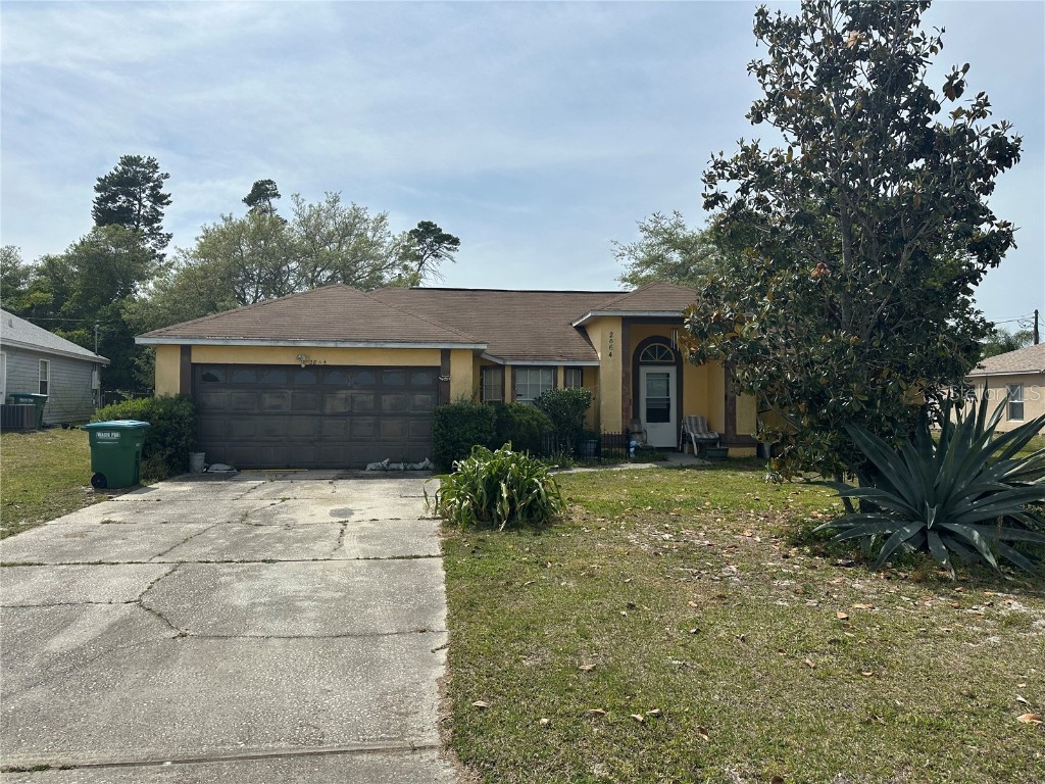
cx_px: 522
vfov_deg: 56.8
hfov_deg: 71.6
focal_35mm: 24
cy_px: 392
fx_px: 725
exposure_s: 1/8929
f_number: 1.78
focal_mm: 6.86
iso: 80
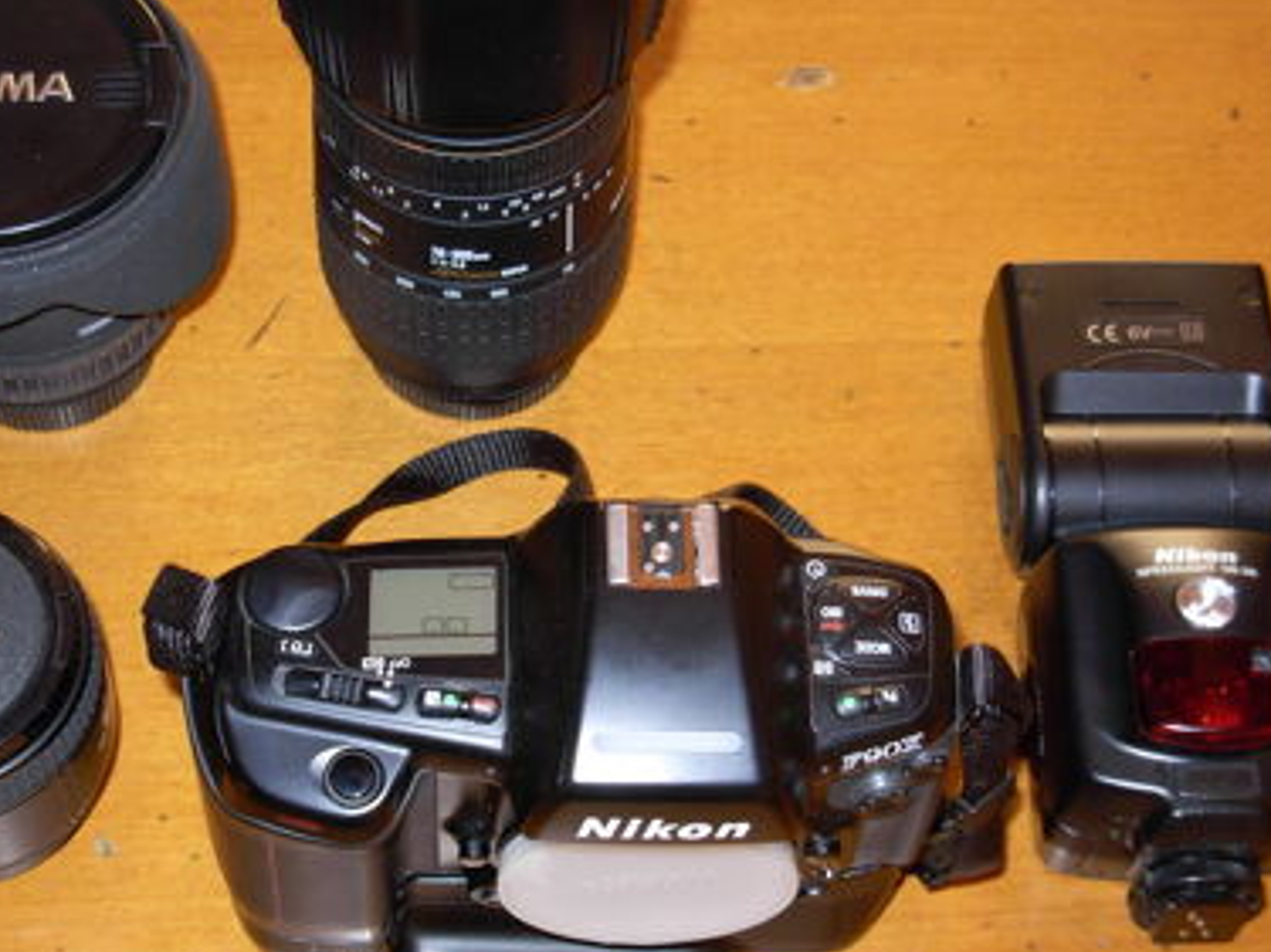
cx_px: 502
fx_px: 3010
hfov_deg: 23.8
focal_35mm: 82
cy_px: 420
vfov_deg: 18.0
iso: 79
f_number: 3.4
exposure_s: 1/32
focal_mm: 10.5
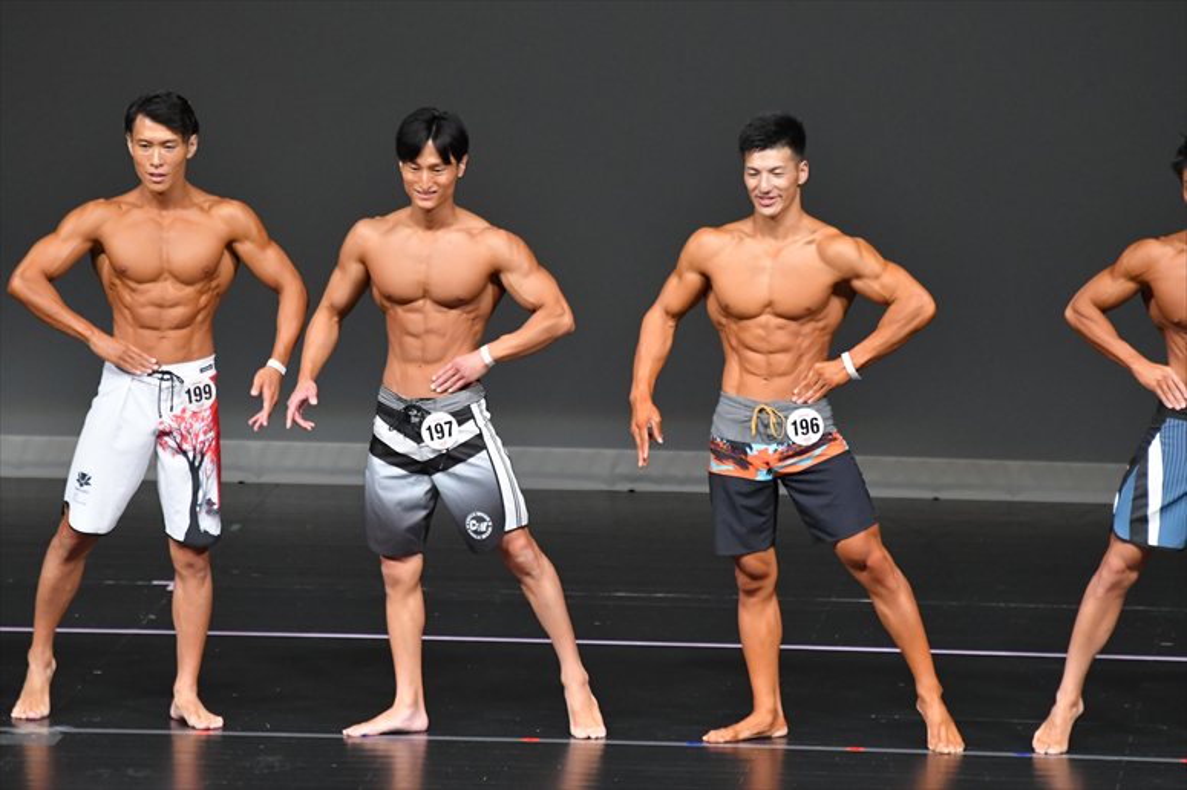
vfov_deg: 4.4
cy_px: 395
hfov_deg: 6.5
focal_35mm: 315
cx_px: 594
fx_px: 10381
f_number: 5.6
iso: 4000
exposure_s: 1/400
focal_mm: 210
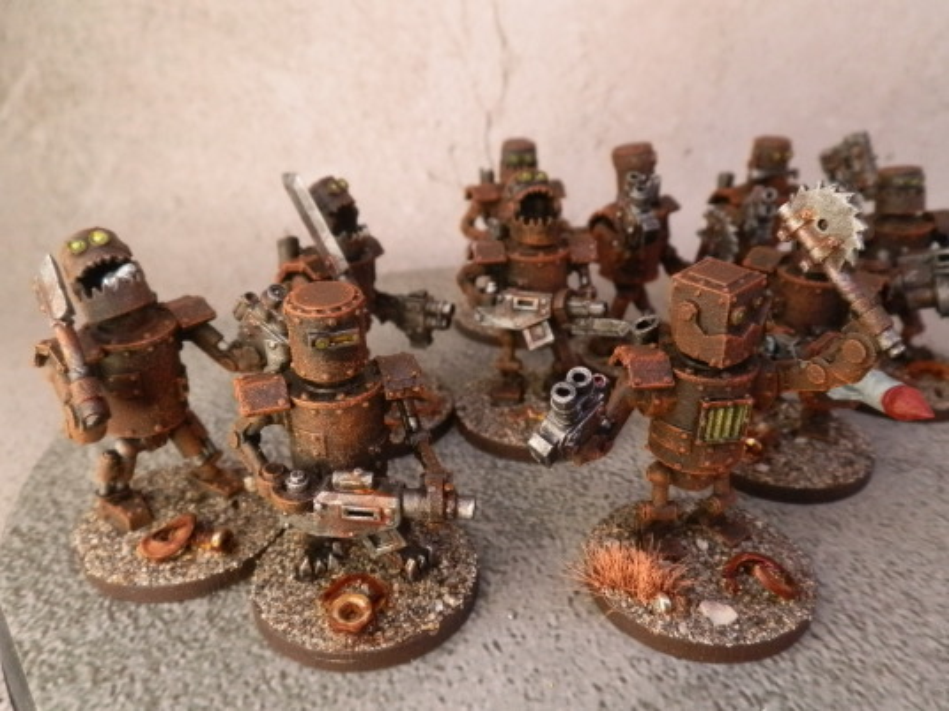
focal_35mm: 28
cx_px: 474
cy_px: 356
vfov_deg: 49.7
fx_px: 768
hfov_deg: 63.4
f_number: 3.1
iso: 400
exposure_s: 1/100
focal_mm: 5
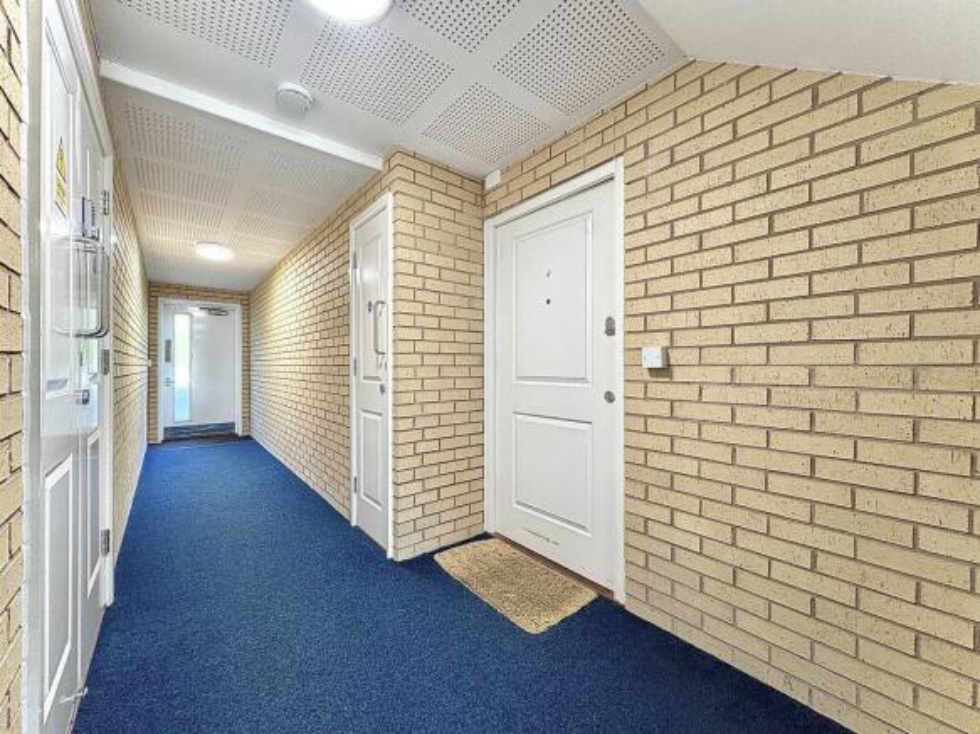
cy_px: 367
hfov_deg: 102.1
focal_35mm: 14
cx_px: 490
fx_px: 396
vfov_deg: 85.7
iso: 200
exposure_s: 1/50
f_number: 2.2
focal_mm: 2.22
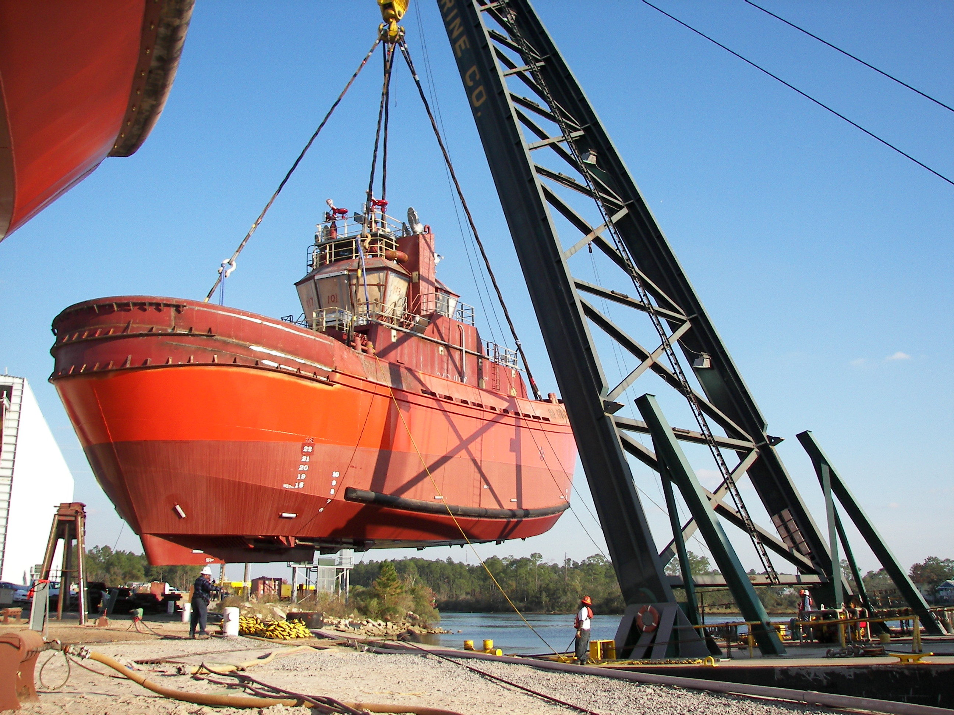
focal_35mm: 36
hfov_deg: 51.4
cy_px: 358
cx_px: 477
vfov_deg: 39.7
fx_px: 992
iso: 50
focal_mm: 6
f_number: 2.8
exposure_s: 1/640
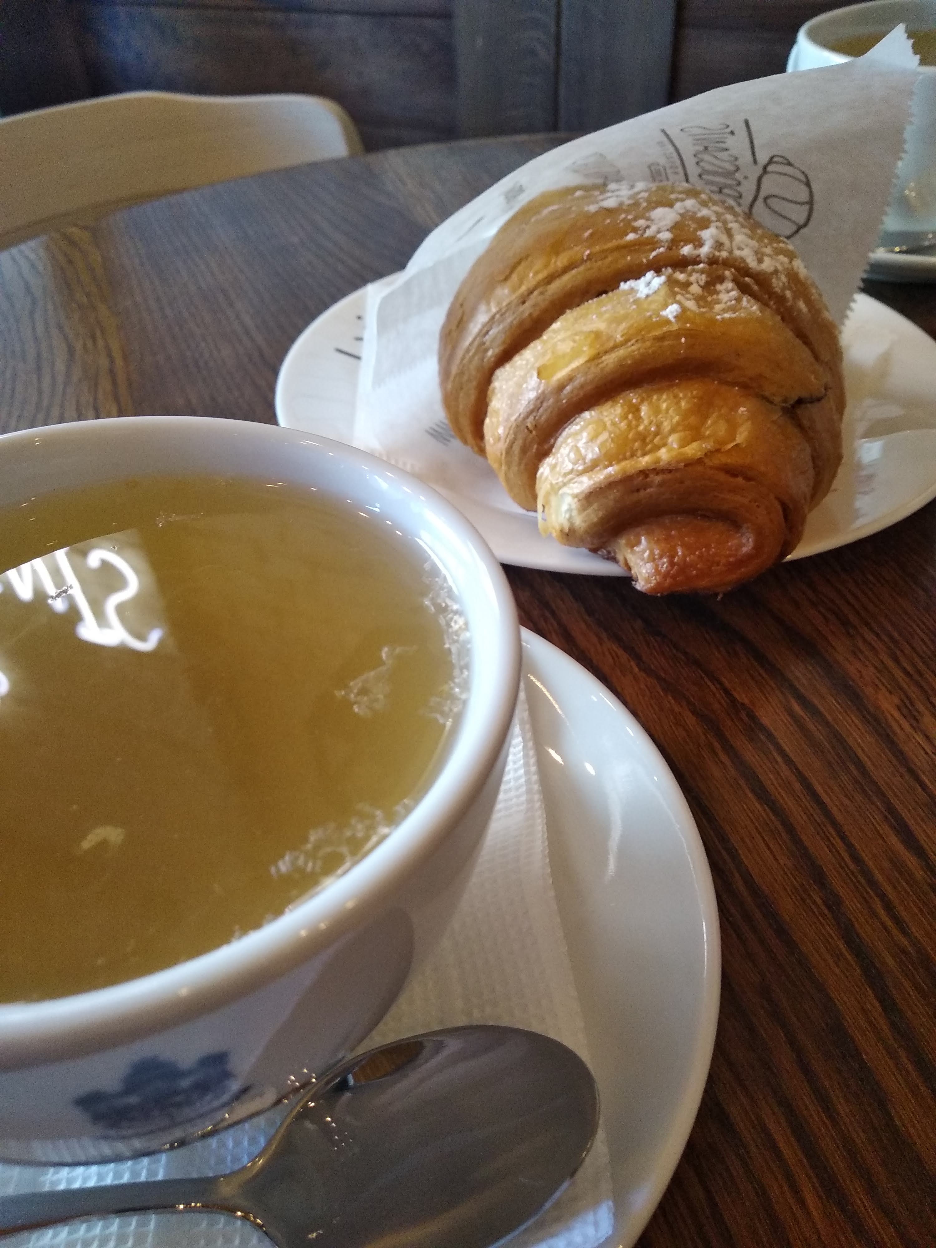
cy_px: 624
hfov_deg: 53.1
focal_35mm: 26
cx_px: 468
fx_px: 937
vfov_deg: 67.3
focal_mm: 3.81
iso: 800
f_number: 2.2
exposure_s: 1/33
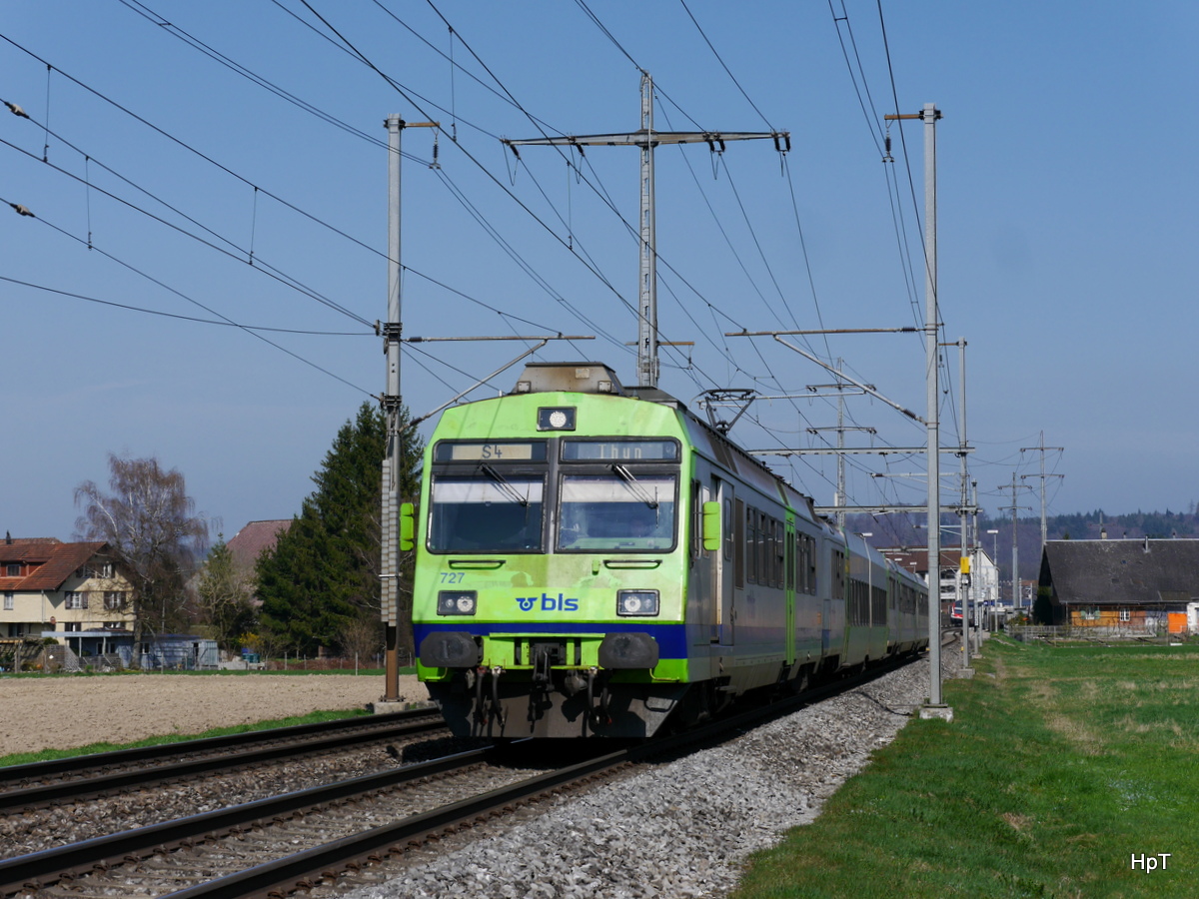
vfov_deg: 17.6
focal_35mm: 84
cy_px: 450
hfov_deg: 23.3
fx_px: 2910
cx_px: 600
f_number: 10
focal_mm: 42
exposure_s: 1/400
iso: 160
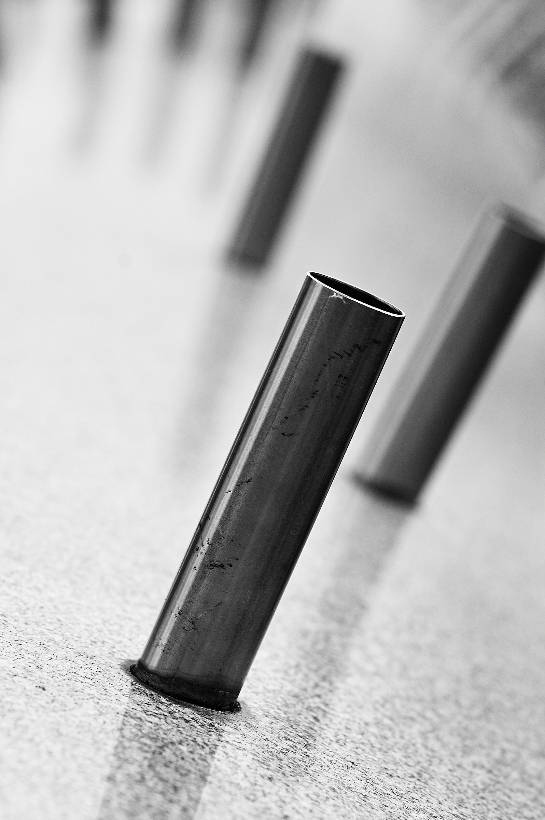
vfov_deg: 13.1
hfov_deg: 8.7
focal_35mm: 158
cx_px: 272
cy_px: 410
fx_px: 3582
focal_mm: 105
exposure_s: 1/750
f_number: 4.8
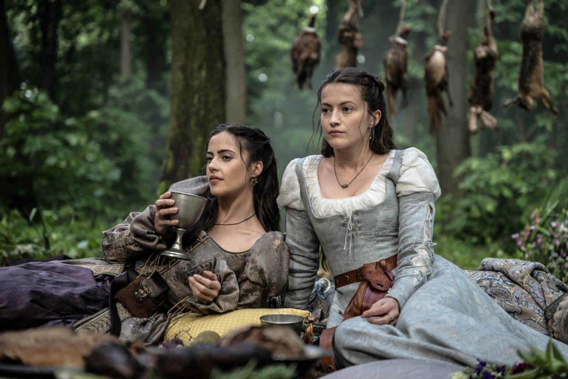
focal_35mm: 70
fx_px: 1104
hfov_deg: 28.8
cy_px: 190
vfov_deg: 19.5
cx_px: 284
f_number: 2.8
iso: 320
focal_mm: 70
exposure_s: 1/250
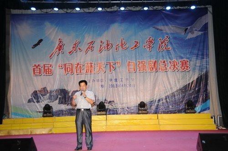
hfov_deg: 41.2
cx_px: 114
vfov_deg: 28.0
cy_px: 76
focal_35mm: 48
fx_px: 304
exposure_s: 1/60
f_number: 5
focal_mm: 32
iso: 250
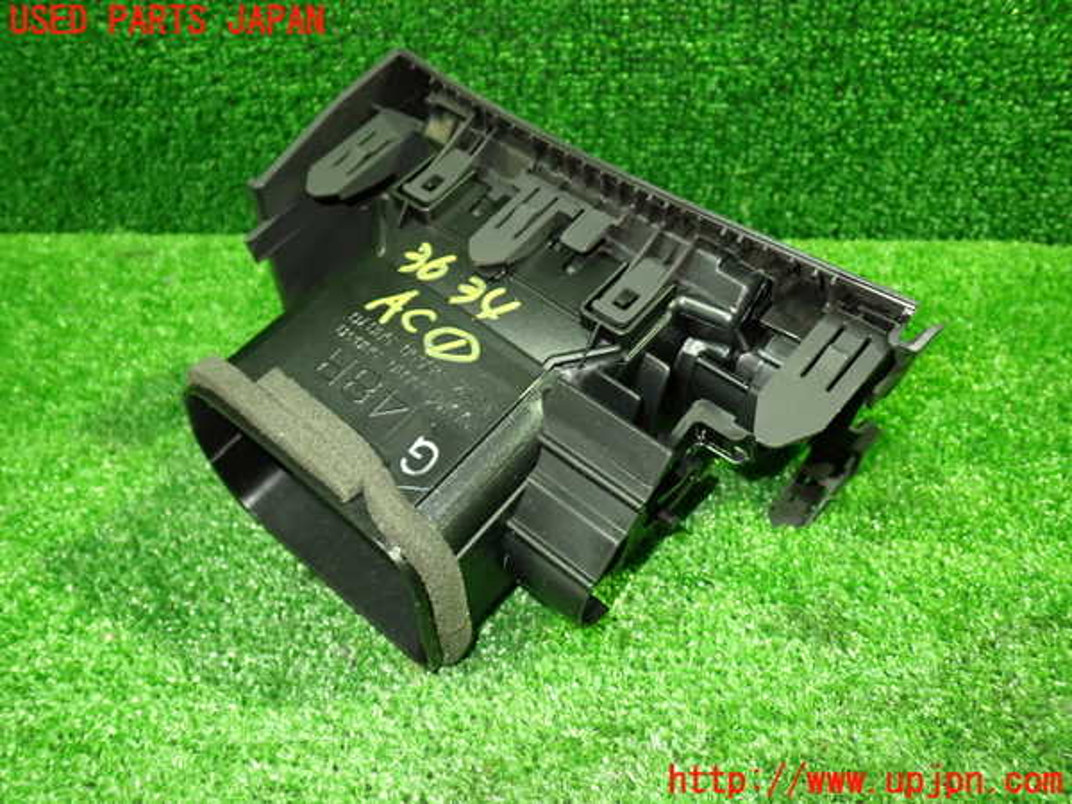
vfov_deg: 46.8
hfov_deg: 60.0
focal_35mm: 30
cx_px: 536
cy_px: 402
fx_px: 929
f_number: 2.3
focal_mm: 5.4
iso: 800
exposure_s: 1/30
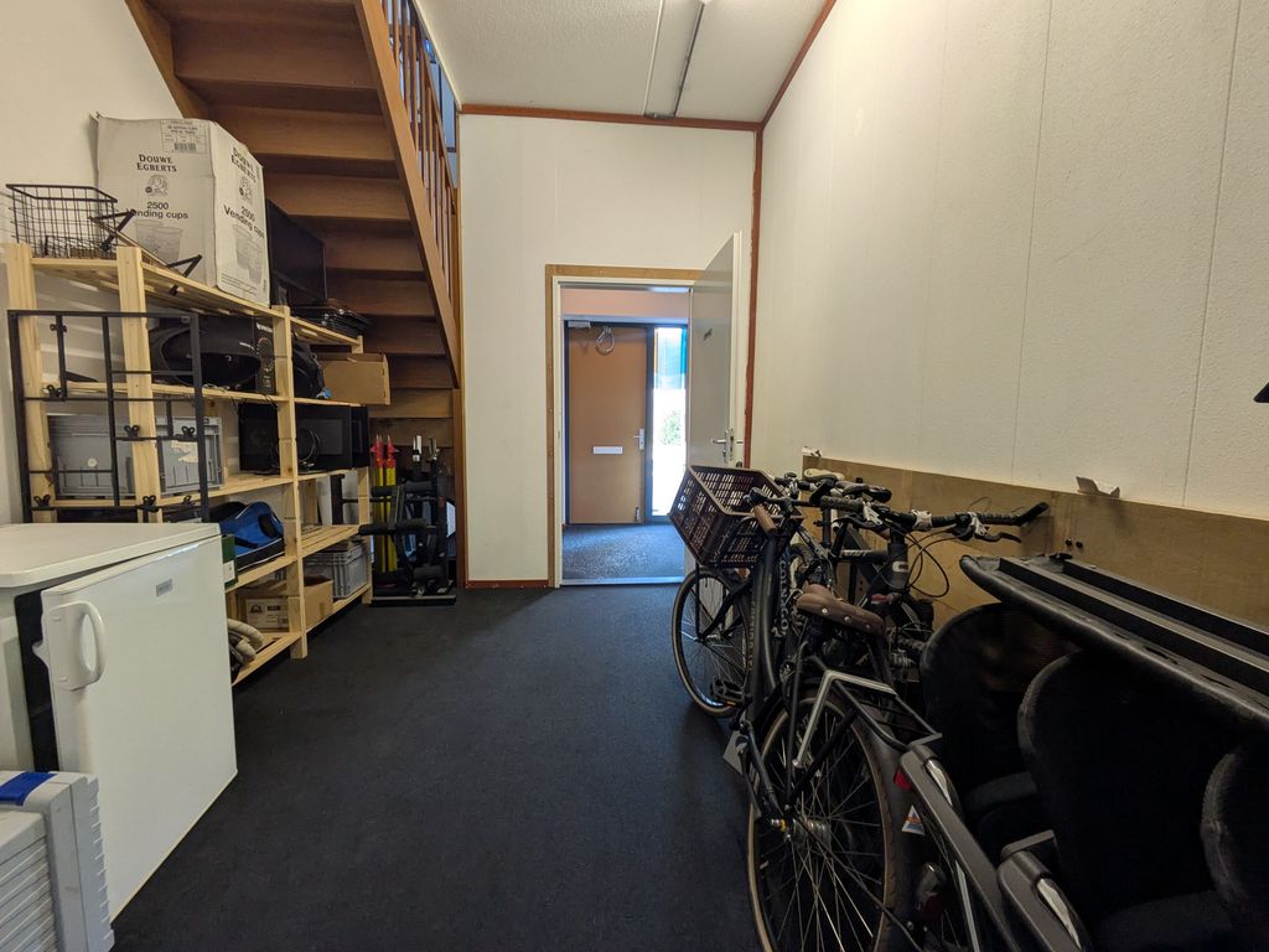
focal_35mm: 14
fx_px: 513
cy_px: 476
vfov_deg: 85.7
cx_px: 634
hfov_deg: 102.1
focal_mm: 1.83
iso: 95
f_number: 2.2
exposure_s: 1/25
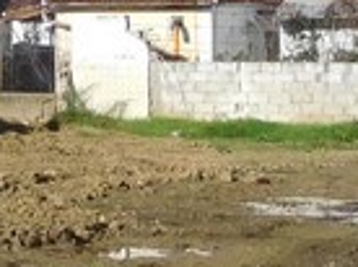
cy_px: -104
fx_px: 1920
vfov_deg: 7.8
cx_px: 91
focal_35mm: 186
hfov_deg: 10.6
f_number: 6.8
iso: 125
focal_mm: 4.5
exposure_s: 1/400
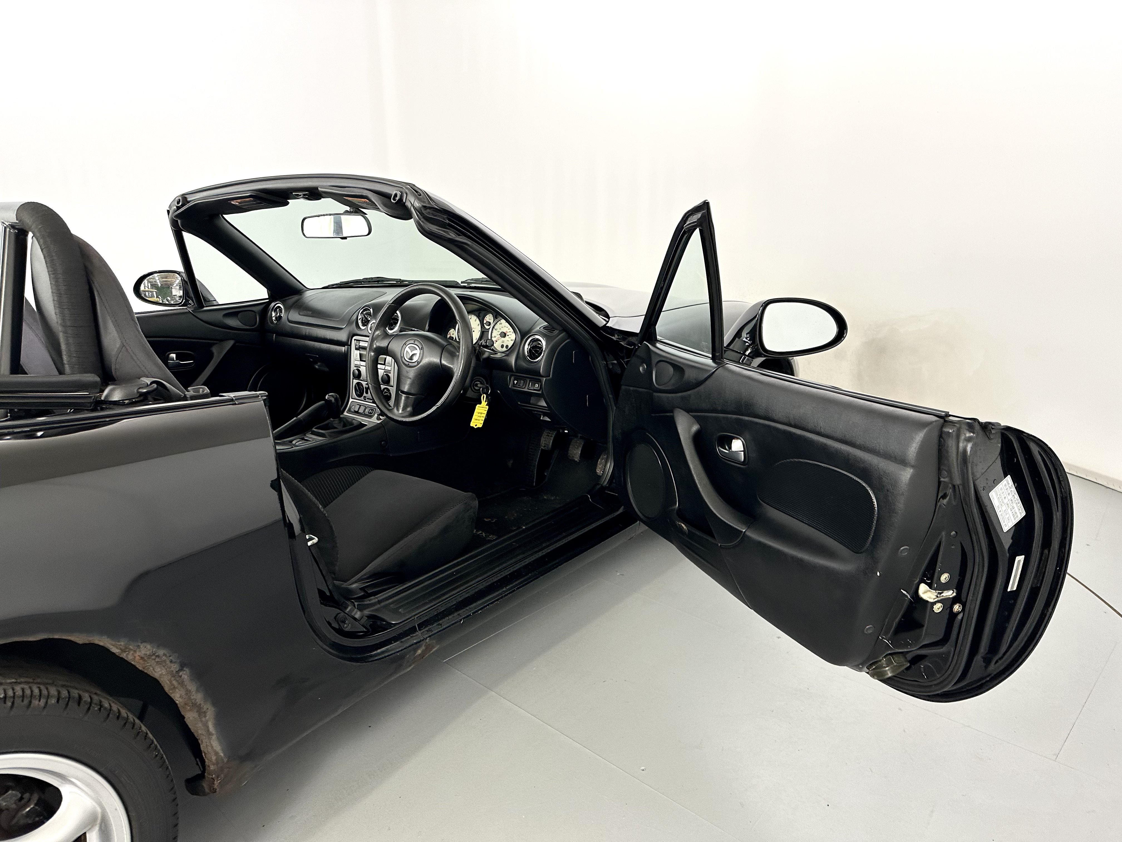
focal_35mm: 24
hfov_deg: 71.6
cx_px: 561
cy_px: 421
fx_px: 778
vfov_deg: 56.8
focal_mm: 6.86
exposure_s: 1/50
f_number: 1.78
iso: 160
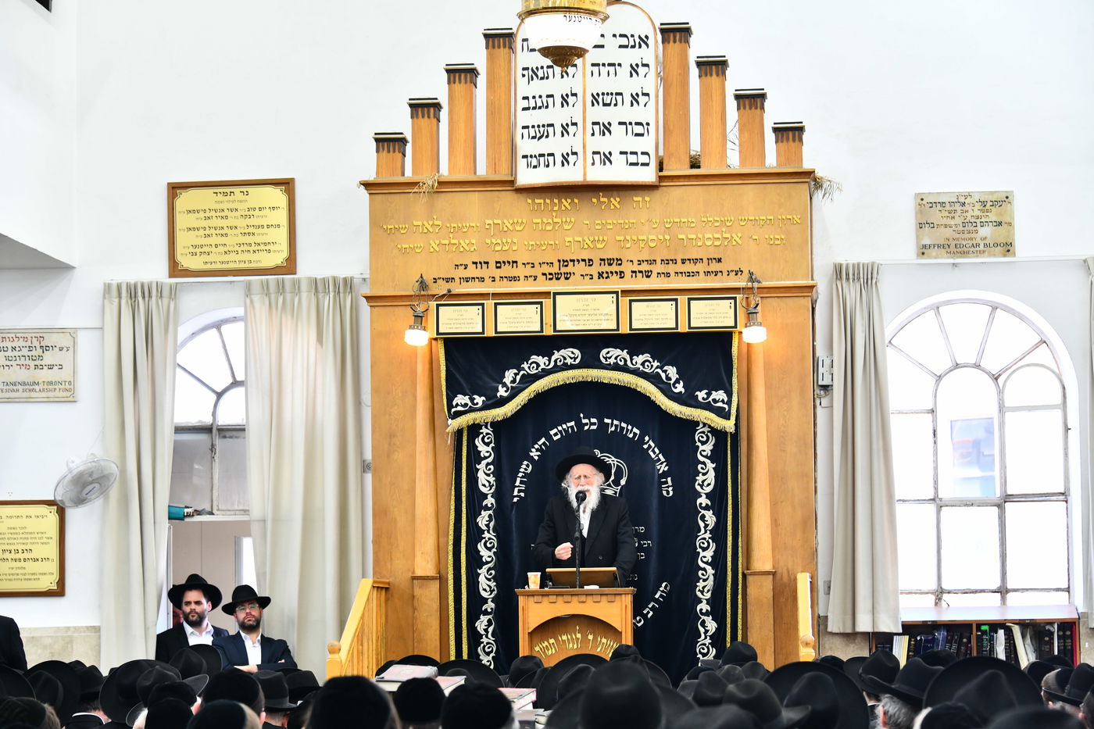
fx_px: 2978
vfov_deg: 14.0
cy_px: 364
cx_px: 547
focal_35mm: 98
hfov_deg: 20.8
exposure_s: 1/125
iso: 1000
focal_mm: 98
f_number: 5.6
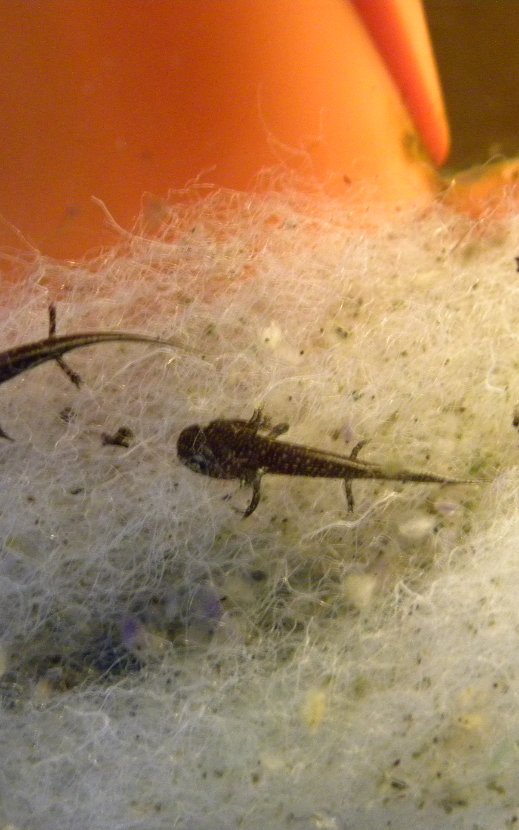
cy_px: 415
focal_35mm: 94
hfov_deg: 13.9
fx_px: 2127
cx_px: 233
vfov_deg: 22.1
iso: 400
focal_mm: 11.8
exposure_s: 1/10.2
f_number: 3.5
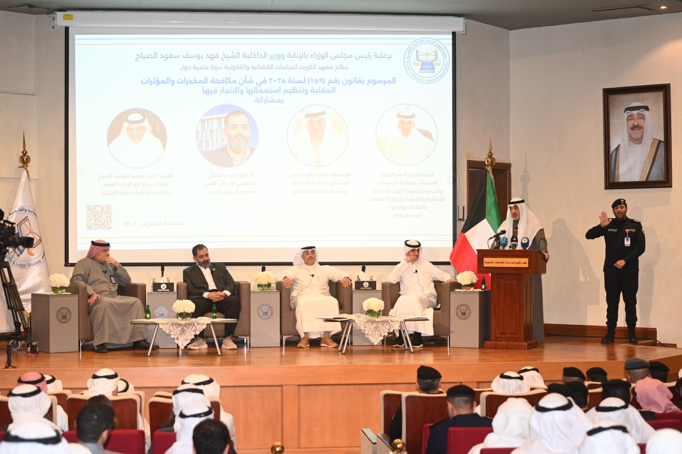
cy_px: 227
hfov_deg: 28.9
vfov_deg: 19.4
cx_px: 341
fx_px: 1325
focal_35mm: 70
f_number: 3.5
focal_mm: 70
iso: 1600
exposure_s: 1/100
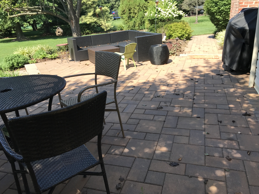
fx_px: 217
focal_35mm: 29
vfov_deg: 48.2
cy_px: 97
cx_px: 128
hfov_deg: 61.7
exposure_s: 1/720
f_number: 1.8
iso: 20
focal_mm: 3.99
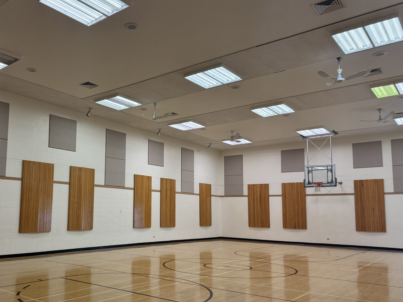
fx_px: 361
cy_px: 174
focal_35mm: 31
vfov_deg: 45.3
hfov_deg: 57.4
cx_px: 144
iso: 125
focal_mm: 6.76
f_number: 1.78
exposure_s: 1/120
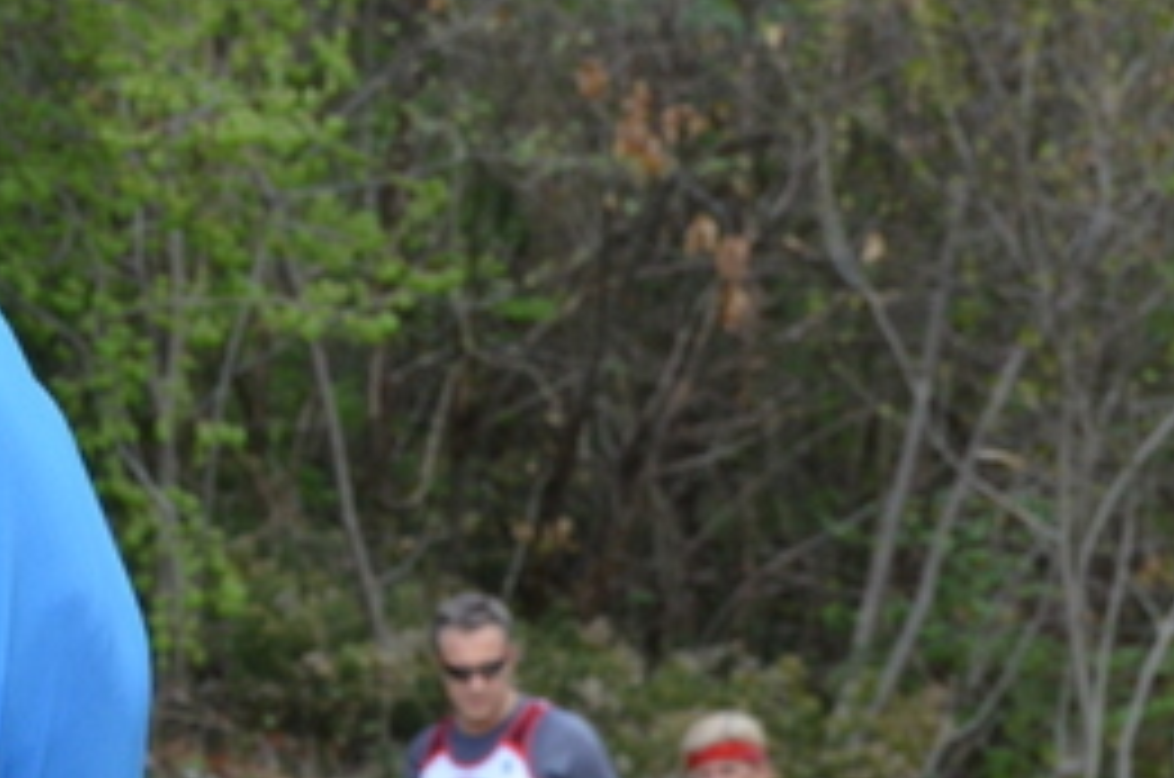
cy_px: 445
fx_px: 5989
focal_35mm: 184
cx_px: -166
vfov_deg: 7.4
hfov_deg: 11.0
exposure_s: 1/320
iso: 1000
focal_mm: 50
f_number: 14
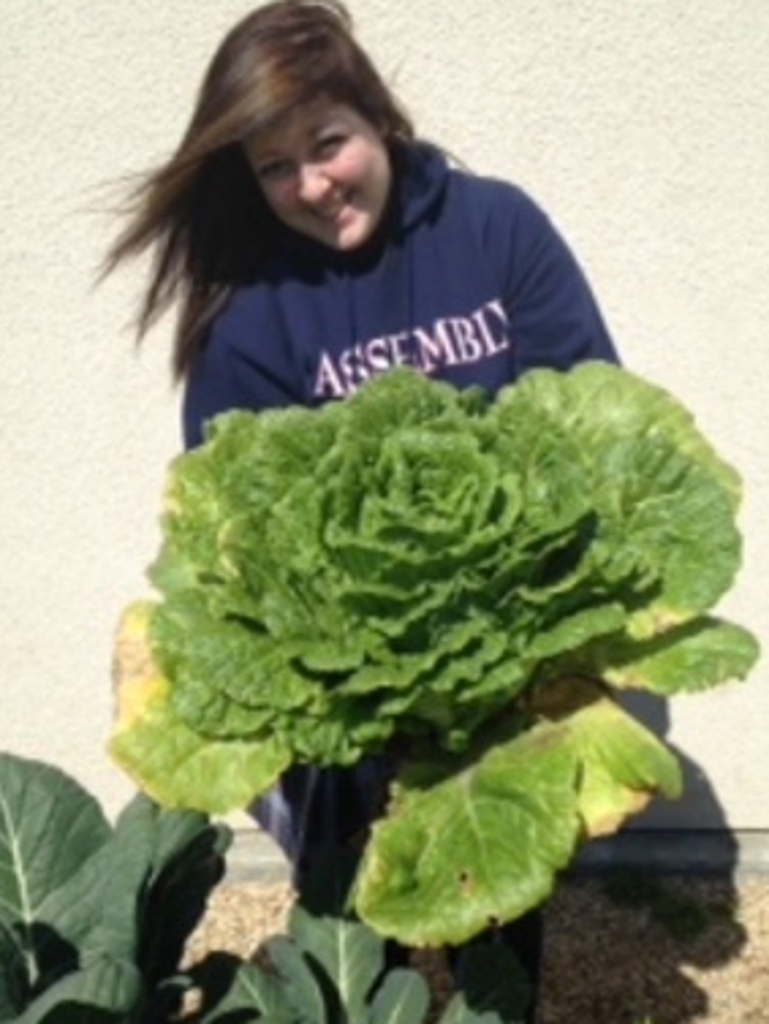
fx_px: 1243
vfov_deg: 44.7
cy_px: 454
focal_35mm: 42
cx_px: 405
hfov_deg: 34.4
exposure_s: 1/1938
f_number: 2.4
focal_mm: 4.12
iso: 50
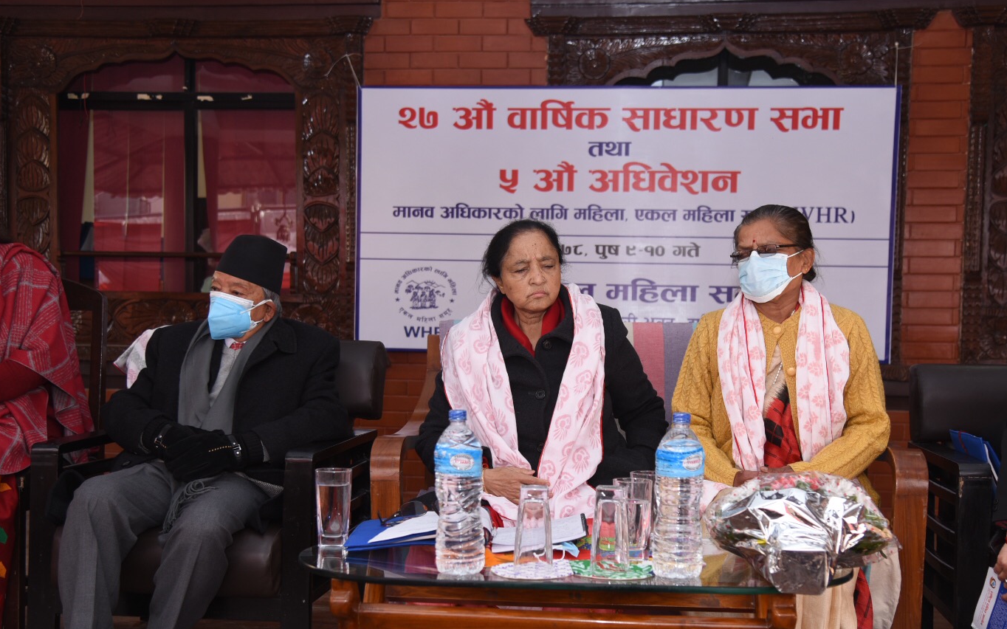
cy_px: 384
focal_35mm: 46
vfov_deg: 27.9
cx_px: 517
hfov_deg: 43.5
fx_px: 1262
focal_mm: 38
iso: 250
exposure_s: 1/200
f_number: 4
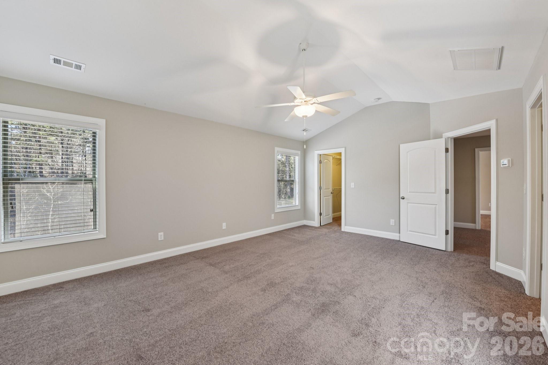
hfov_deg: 104.3
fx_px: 213
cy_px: 182
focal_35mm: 14
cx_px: 274
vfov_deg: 81.2
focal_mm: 14
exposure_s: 1/8
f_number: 8
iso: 200
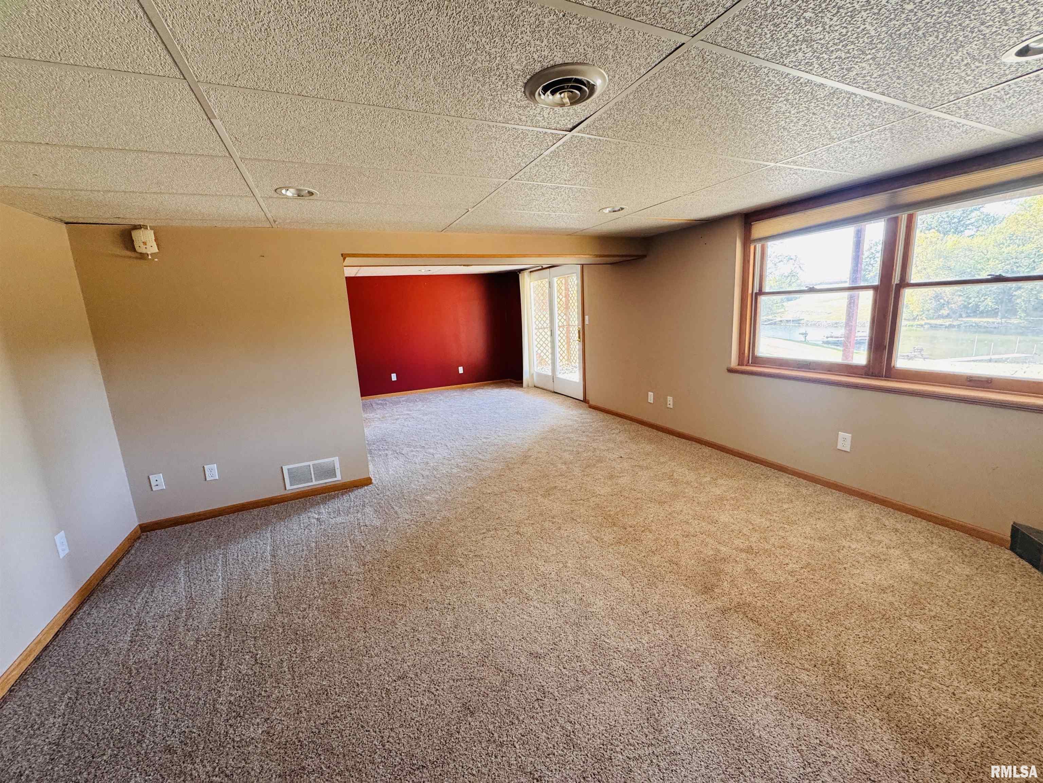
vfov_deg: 85.7
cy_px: 392
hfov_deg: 102.1
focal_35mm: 14
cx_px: 522
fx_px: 422
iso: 250
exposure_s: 1/99
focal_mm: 2.22
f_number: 2.2
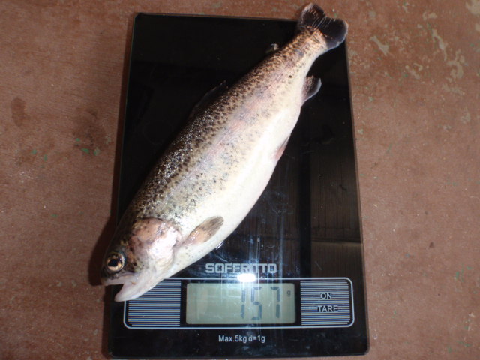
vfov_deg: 49.7
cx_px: 240
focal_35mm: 28
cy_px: 180
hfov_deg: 63.4
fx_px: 388
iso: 100
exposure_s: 1/30
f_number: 5
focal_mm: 5
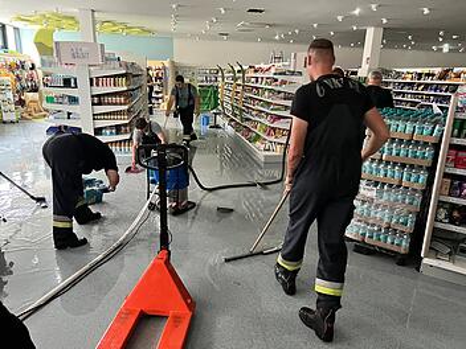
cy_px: 174
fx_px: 350
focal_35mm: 26
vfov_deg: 53.1
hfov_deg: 67.3
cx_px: 233
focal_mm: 5.7
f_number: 1.5
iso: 500
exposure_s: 1/40
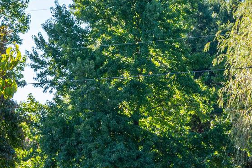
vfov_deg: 8.7
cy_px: 221
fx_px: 1092
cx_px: 28
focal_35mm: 156
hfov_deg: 13.1
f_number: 9
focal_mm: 42
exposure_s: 1/320
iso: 320
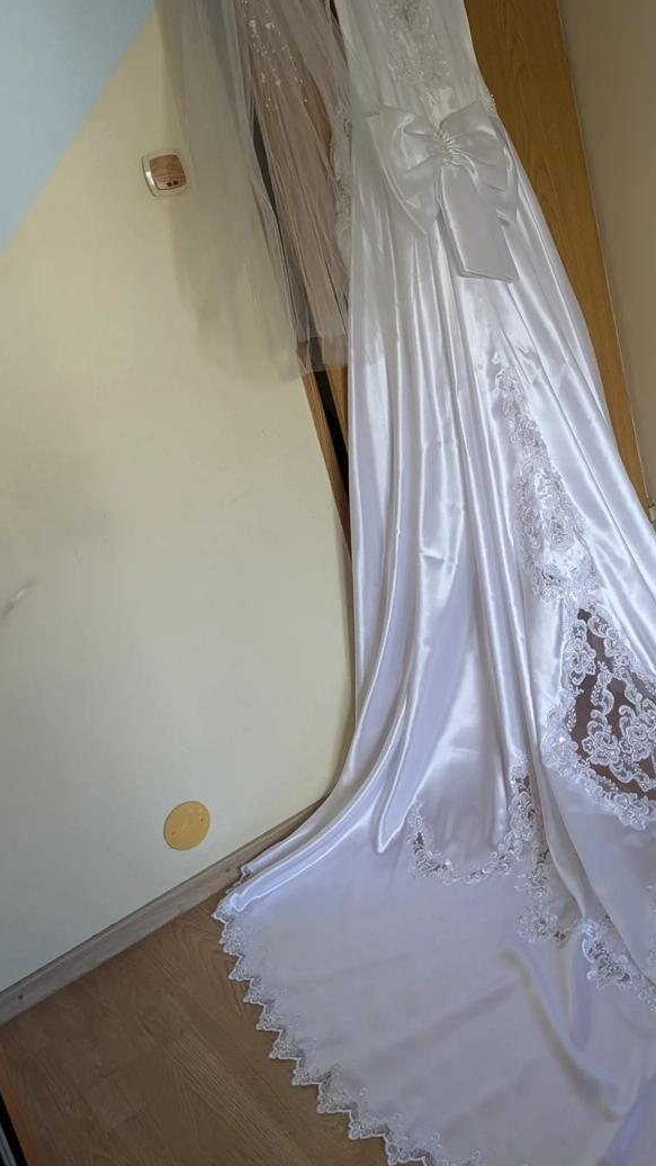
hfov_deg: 33.2
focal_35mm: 35
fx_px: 1083
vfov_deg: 56.2
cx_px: 474
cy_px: 467
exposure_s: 1/50
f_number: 1.89
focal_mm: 5.43
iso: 60
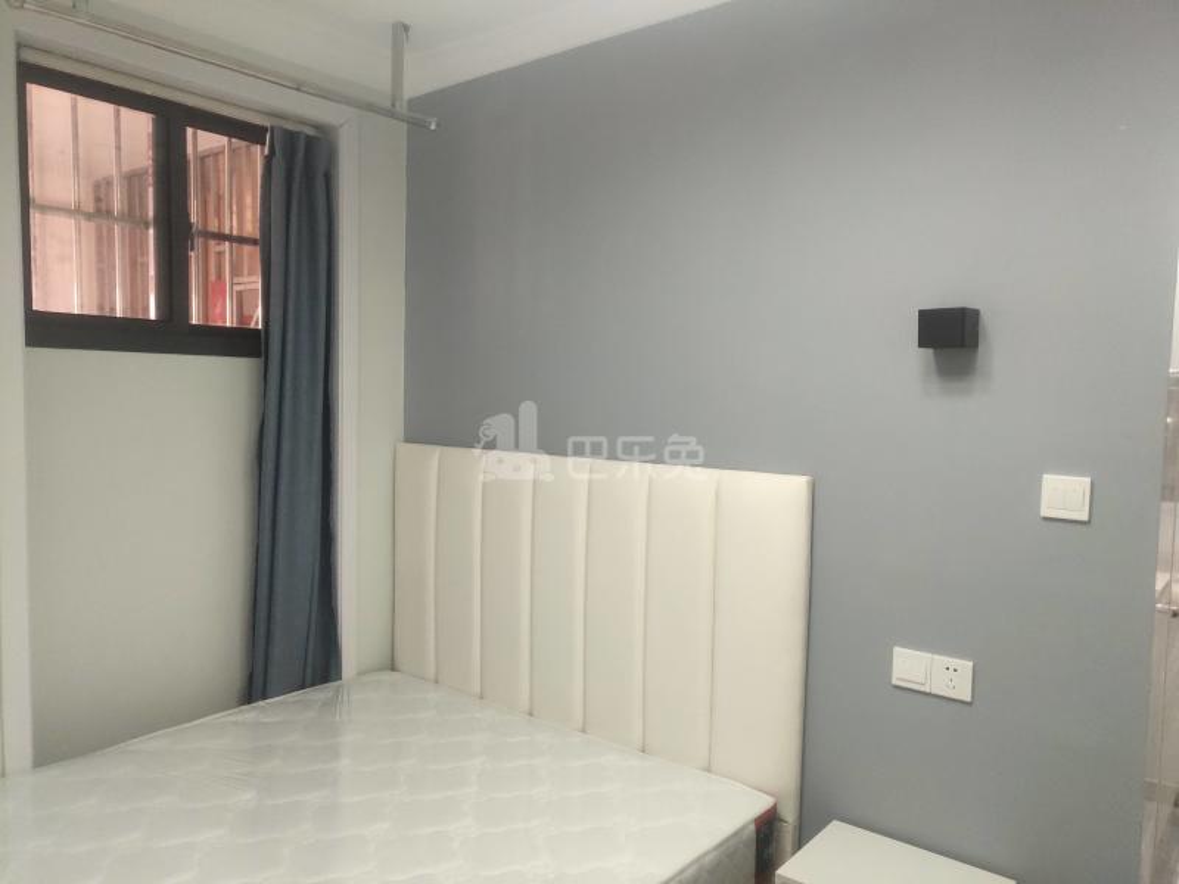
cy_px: 442
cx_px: 590
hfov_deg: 60.0
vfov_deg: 46.8
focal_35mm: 30
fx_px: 1022
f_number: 1.8
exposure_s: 1/50
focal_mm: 4.35
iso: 301
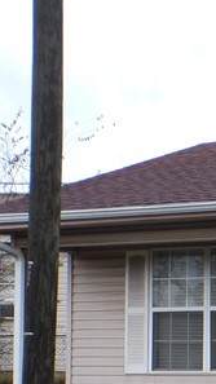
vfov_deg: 13.4
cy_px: 416
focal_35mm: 158
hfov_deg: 7.0
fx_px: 1609
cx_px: 620
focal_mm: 7.6
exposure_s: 1/120
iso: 100
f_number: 3.4
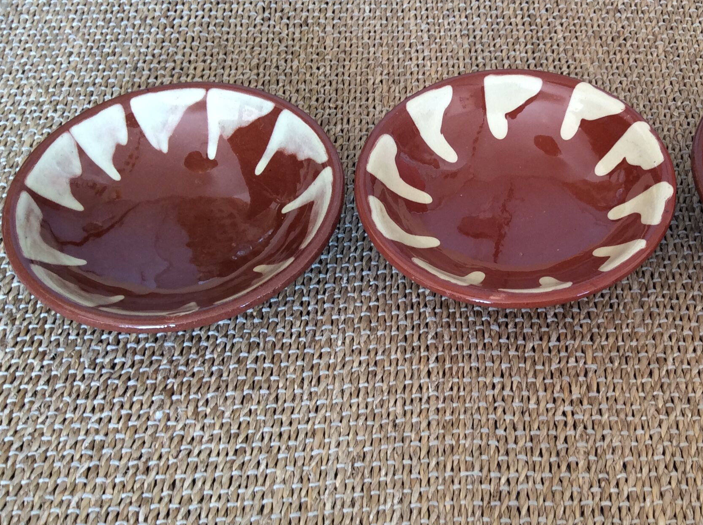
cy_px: 229
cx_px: 514
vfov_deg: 29.0
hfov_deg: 37.4
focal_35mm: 50
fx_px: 1014
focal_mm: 3.3
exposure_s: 1/25
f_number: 2.4
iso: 32
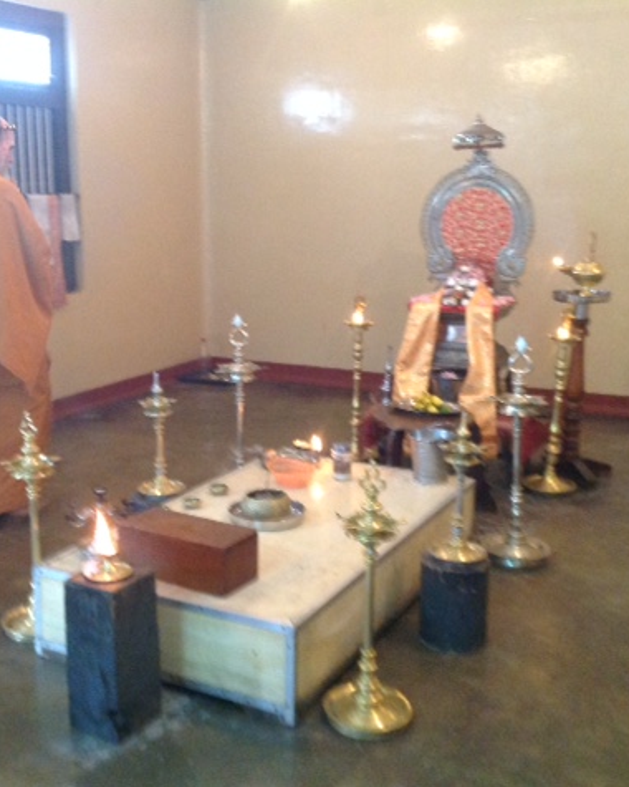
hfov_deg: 32.7
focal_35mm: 46
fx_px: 1070
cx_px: 276
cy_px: 394
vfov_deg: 40.3
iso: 320
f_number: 2.4
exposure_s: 1/15
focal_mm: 4.28
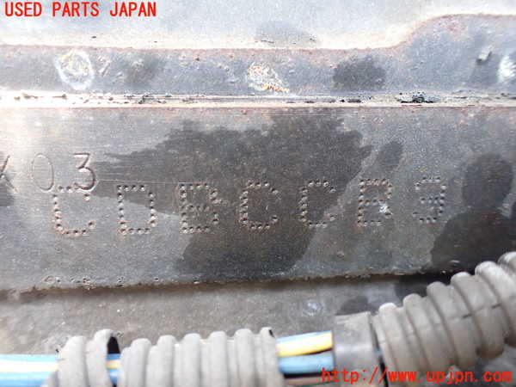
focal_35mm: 30
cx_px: 258
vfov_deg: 46.8
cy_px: 194
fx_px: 447
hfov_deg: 60.0
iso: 800
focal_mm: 5.4
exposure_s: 1/125
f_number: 2.3
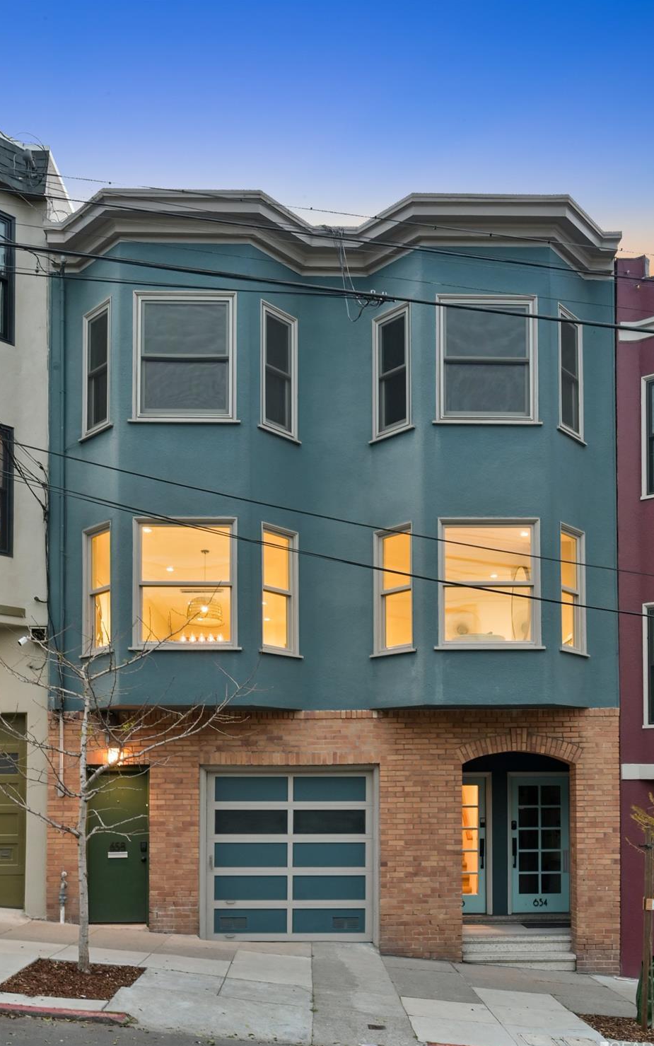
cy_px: 529
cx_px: 339
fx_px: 884
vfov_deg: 61.2
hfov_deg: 40.6
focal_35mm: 31
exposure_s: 1/4
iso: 400
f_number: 11
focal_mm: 20
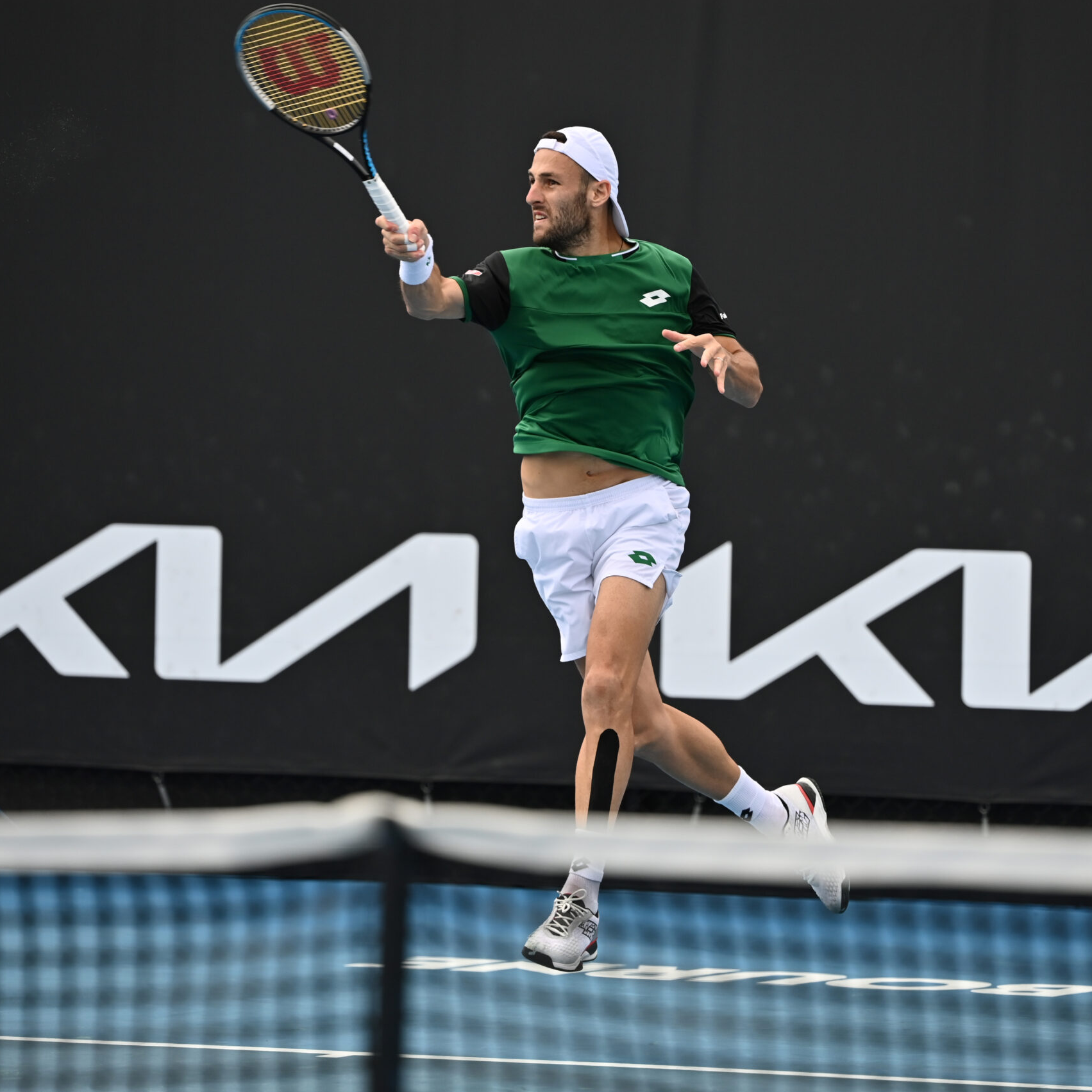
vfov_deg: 5.1
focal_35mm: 345
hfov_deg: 5.1
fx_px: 12313
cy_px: 545
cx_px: 619
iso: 400
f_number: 4
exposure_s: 1/2500
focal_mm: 270
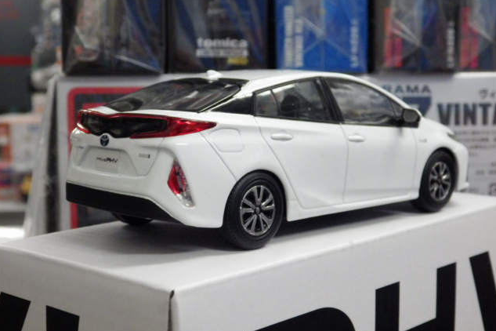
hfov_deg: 32.4
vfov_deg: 21.9
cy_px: 180
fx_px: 854
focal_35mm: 62
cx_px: 248
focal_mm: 10.7
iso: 800
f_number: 4
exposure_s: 1/60
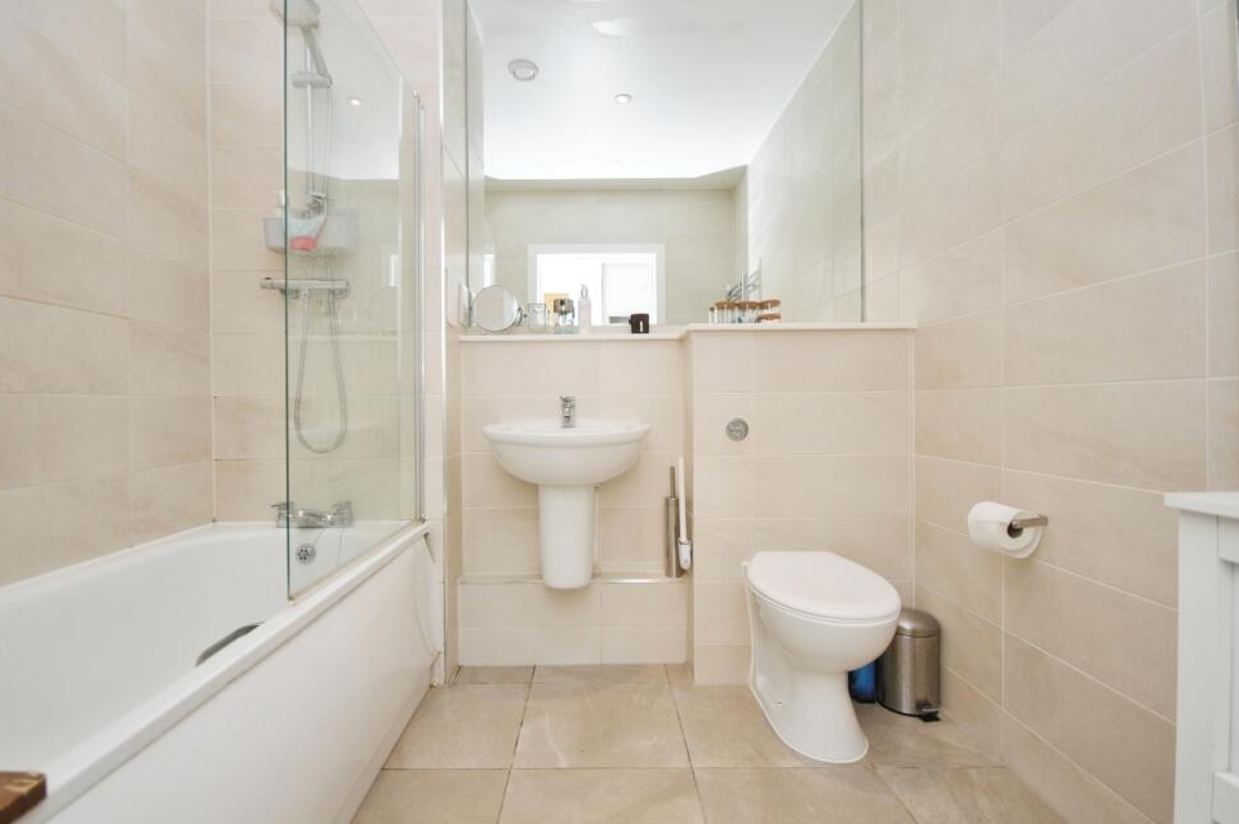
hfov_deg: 96.7
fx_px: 550
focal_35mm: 16
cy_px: 417
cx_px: 586
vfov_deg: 73.6
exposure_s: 1/60
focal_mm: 10
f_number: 5
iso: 200
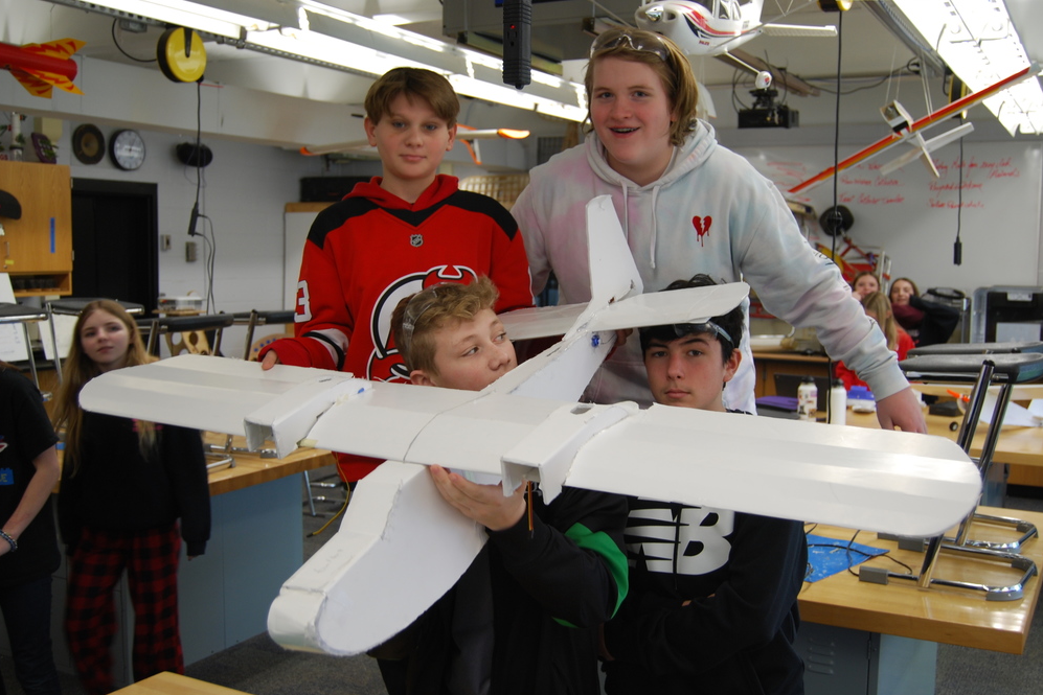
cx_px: 520
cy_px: 350
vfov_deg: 36.0
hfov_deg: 51.9
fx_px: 1072
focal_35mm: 37
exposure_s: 1/30
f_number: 4
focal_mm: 24
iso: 200
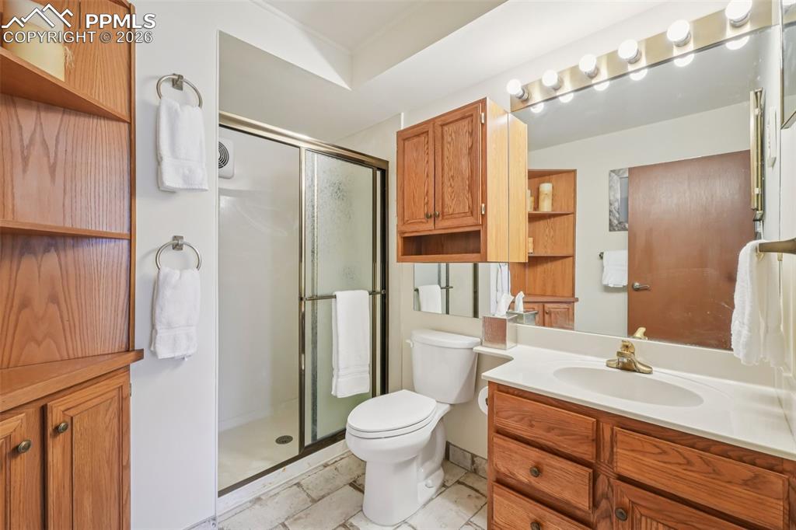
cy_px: 265
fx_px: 345
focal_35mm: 16
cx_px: 398
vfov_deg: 75.1
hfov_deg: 98.2
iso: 800
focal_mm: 10.4
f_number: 8
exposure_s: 1/8
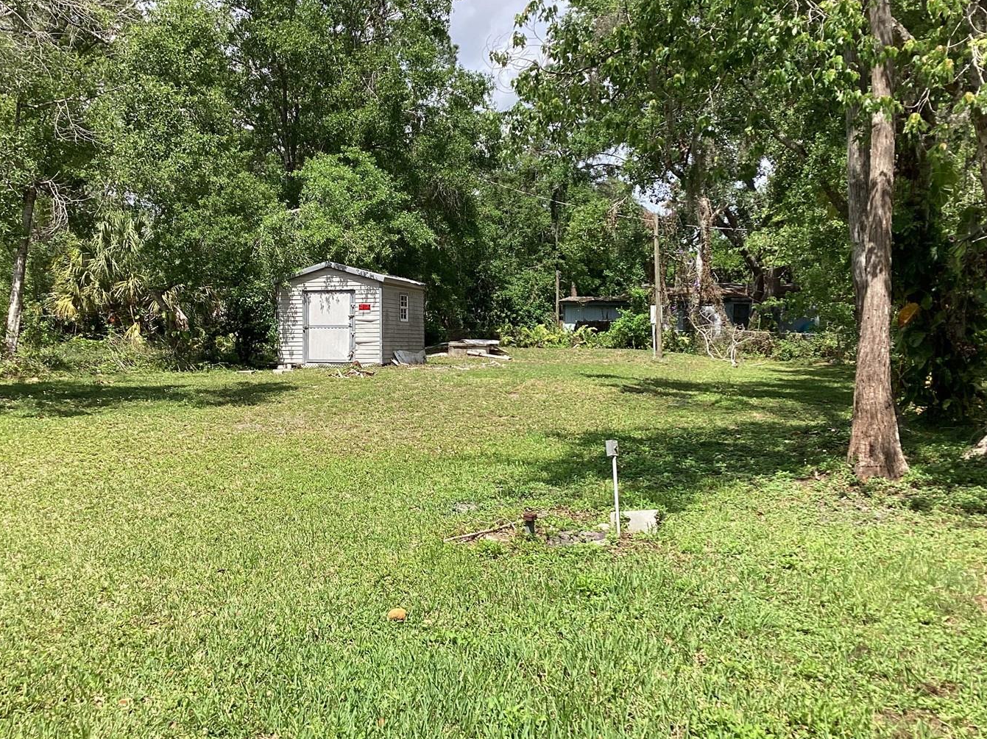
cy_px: 363
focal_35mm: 37
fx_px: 1055
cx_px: 467
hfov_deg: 50.1
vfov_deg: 38.6
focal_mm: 3.3
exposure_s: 1/721
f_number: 2.4
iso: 25
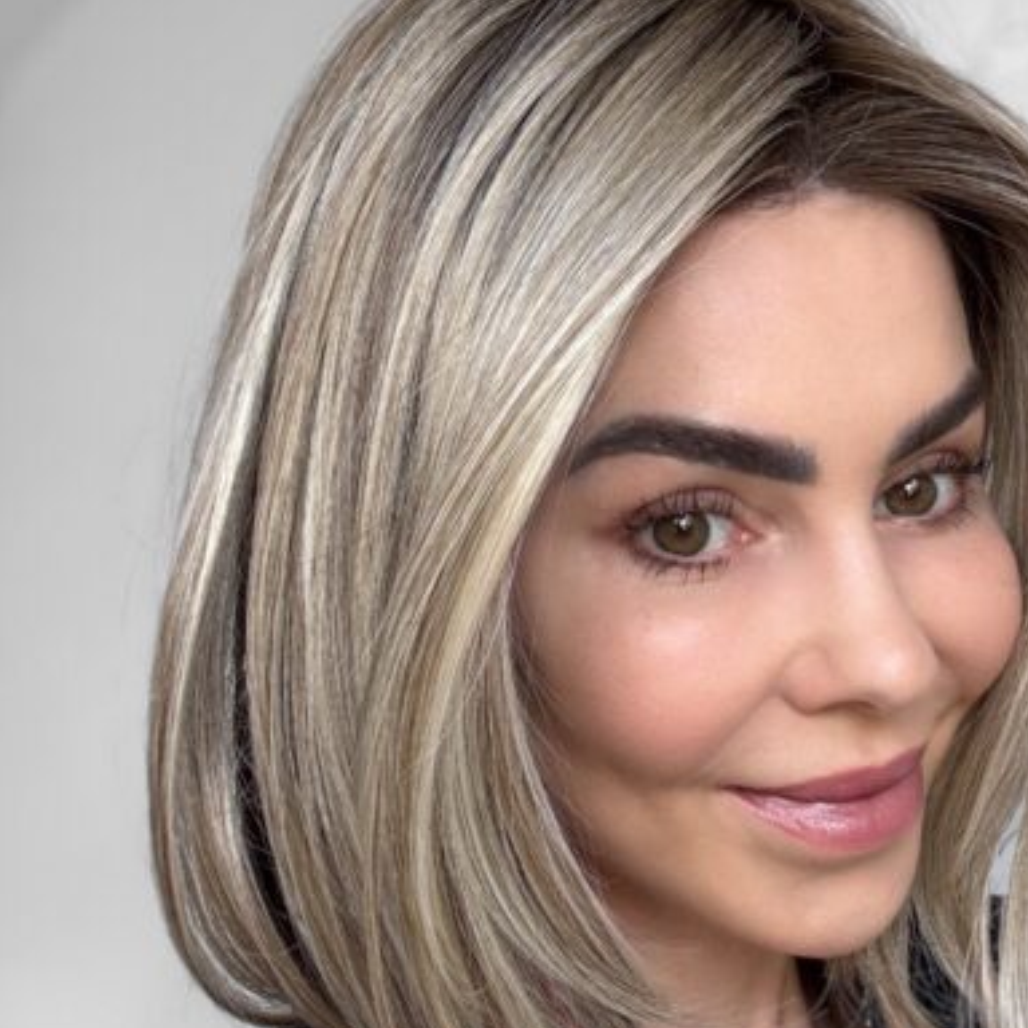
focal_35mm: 46
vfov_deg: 36.6
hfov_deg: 36.6
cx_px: 640
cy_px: 630
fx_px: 1546
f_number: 1.9
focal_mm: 2.69
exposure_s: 1/120
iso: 64
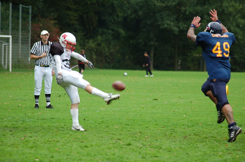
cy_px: 81
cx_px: 122
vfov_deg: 6.1
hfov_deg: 9.2
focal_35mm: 225
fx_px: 1528
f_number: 4.5
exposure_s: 1/500
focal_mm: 150
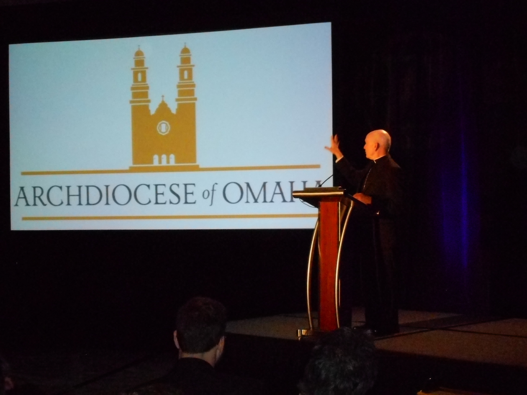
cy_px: 198
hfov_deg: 29.0
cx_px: 264
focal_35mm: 67
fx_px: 1020
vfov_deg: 21.9
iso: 1600
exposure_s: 1/60
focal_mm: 12
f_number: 5.3
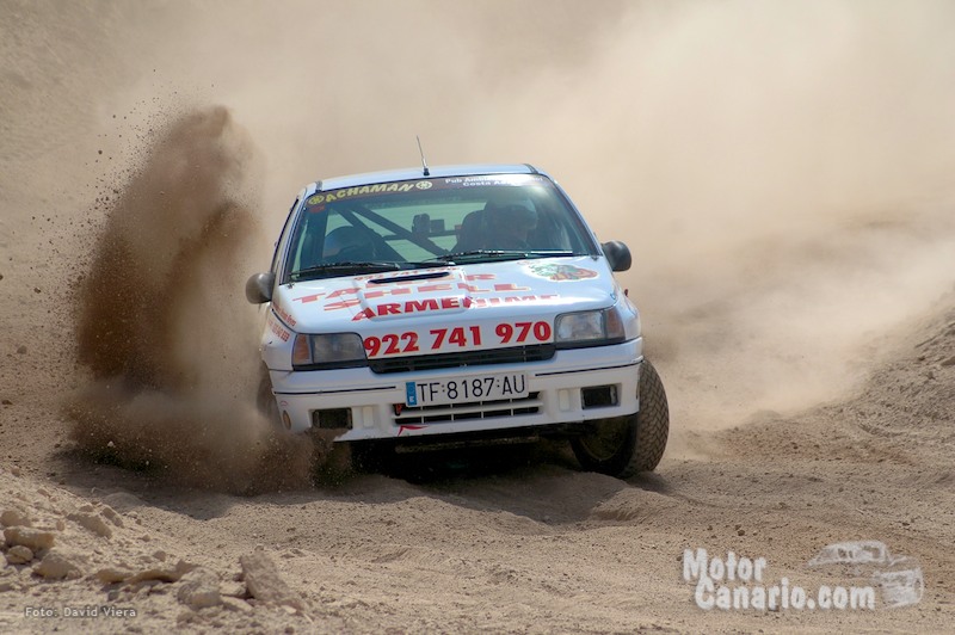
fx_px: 5367
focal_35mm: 202
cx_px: 478
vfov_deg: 6.8
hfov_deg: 10.2
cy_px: 318
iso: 200
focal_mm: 135
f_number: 5
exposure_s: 1/2000
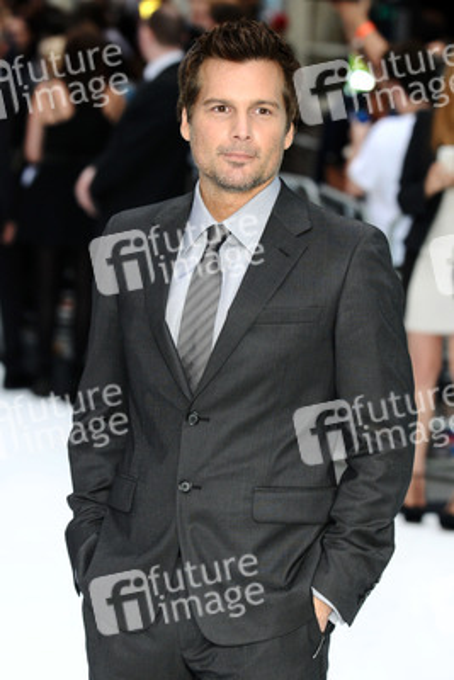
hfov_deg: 9.2
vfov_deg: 13.7
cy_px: 340
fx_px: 2835
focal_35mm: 150
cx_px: 227
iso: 640
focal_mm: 100
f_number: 4
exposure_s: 1/160
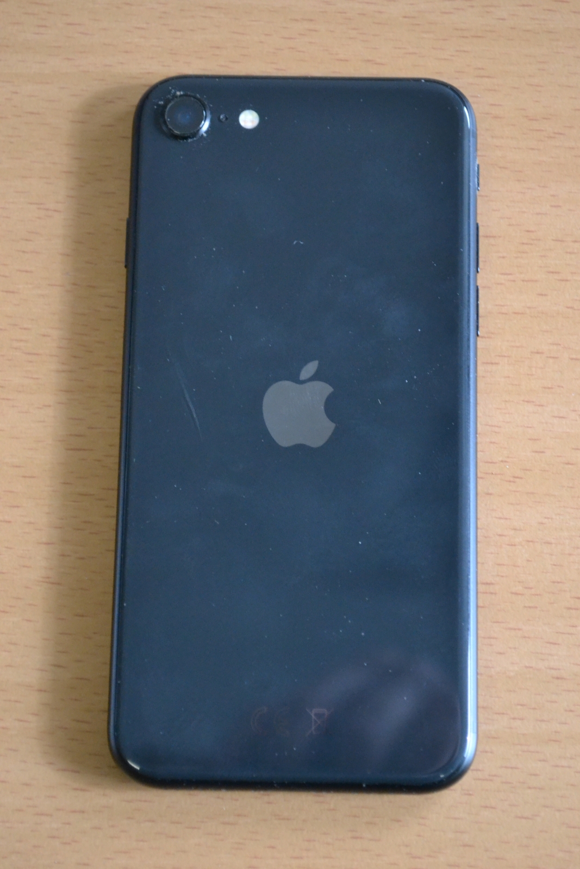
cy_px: 434
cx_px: 290
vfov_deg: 24.6
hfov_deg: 16.6
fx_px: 1993
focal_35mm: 82
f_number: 5.6
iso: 2800
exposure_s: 1/60
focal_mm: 55
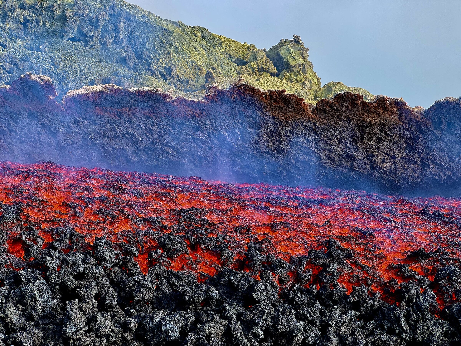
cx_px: 230
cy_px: 173
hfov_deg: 25.3
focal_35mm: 77
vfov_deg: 19.1
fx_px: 1025
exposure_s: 1/243
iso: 25
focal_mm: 9
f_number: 2.8
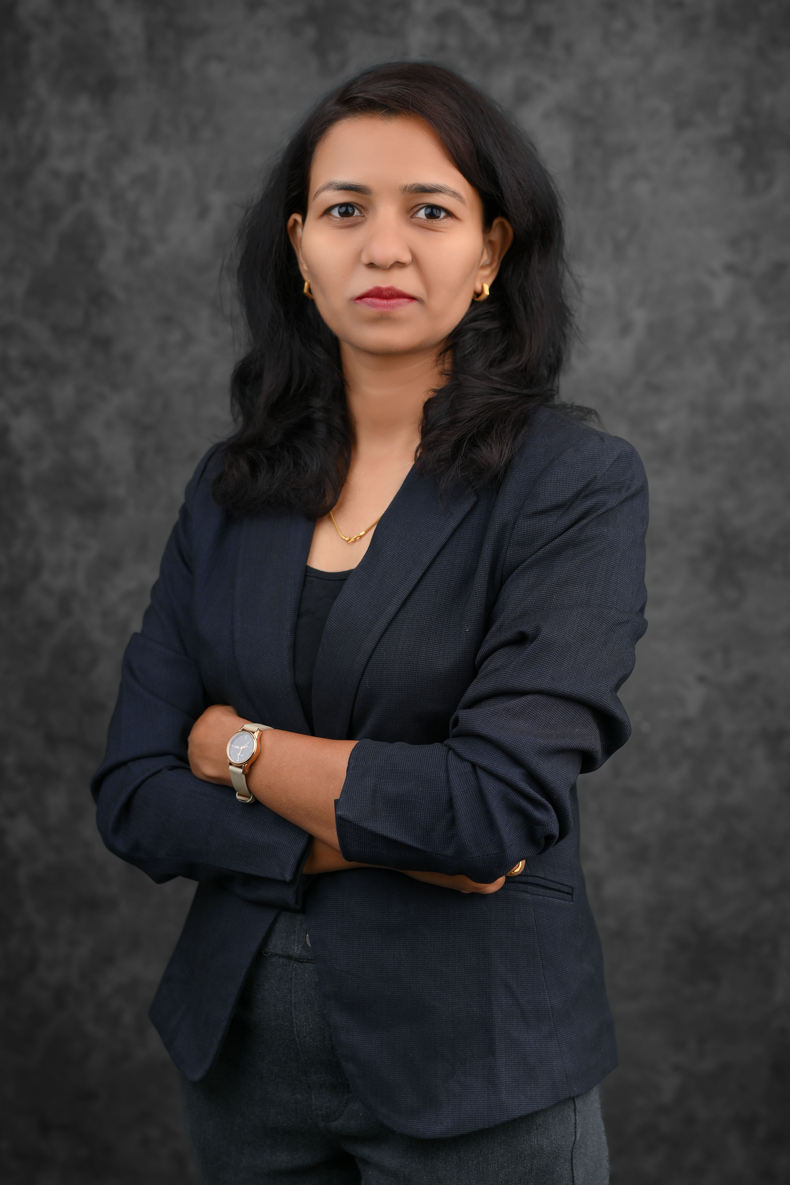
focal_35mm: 50
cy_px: 592
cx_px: 395
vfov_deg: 39.6
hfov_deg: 27.0
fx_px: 1646
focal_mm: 50
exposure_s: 1/1600
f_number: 3.2
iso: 100
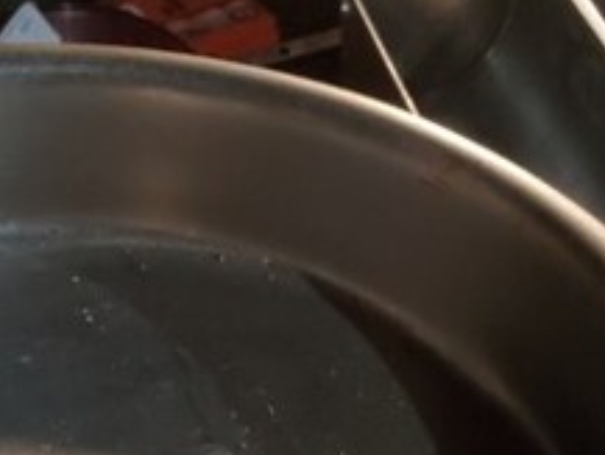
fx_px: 1277
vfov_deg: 18.8
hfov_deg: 25.7
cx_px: 47
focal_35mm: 73
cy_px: 589
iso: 640
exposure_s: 1/40
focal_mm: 4.3
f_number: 1.5
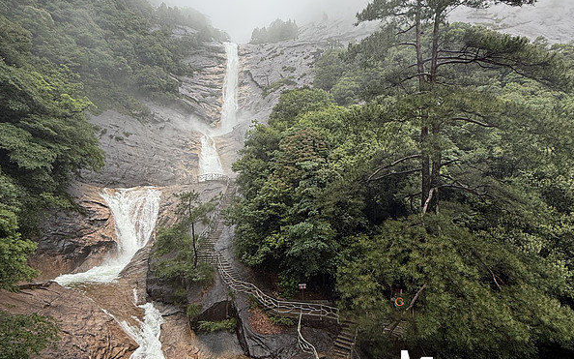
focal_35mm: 20
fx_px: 313
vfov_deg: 59.6
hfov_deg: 85.1
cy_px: 191
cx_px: 286
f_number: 2.2
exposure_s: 1/355
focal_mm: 2.22
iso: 64
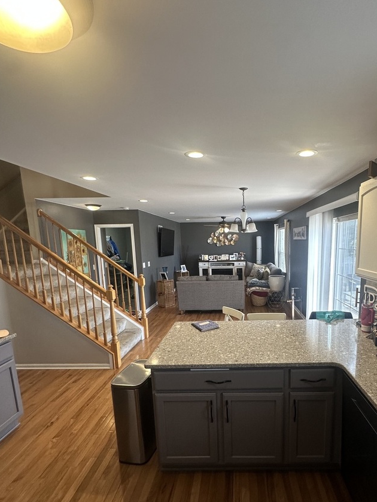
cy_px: 282
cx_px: 235
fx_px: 261
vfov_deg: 87.3
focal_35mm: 18
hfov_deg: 70.5
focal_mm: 2.22
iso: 200
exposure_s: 1/120
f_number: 2.2
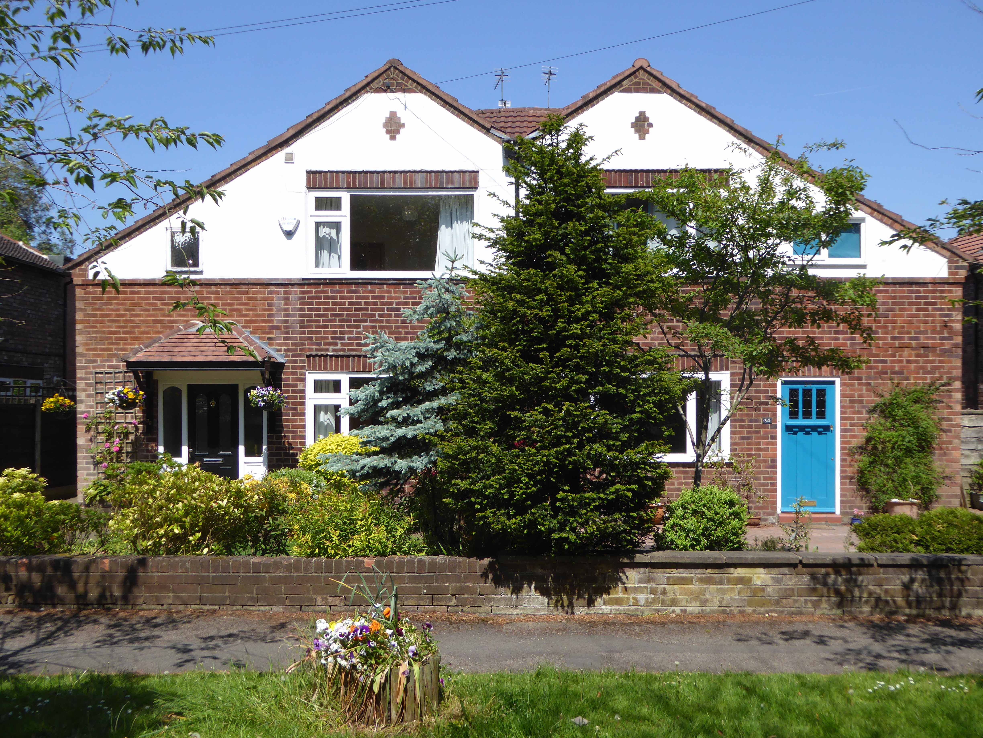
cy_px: 369
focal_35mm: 36
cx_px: 492
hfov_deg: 51.4
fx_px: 1022
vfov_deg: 39.7
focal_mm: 6.3
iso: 100
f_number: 3.7
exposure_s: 1/800
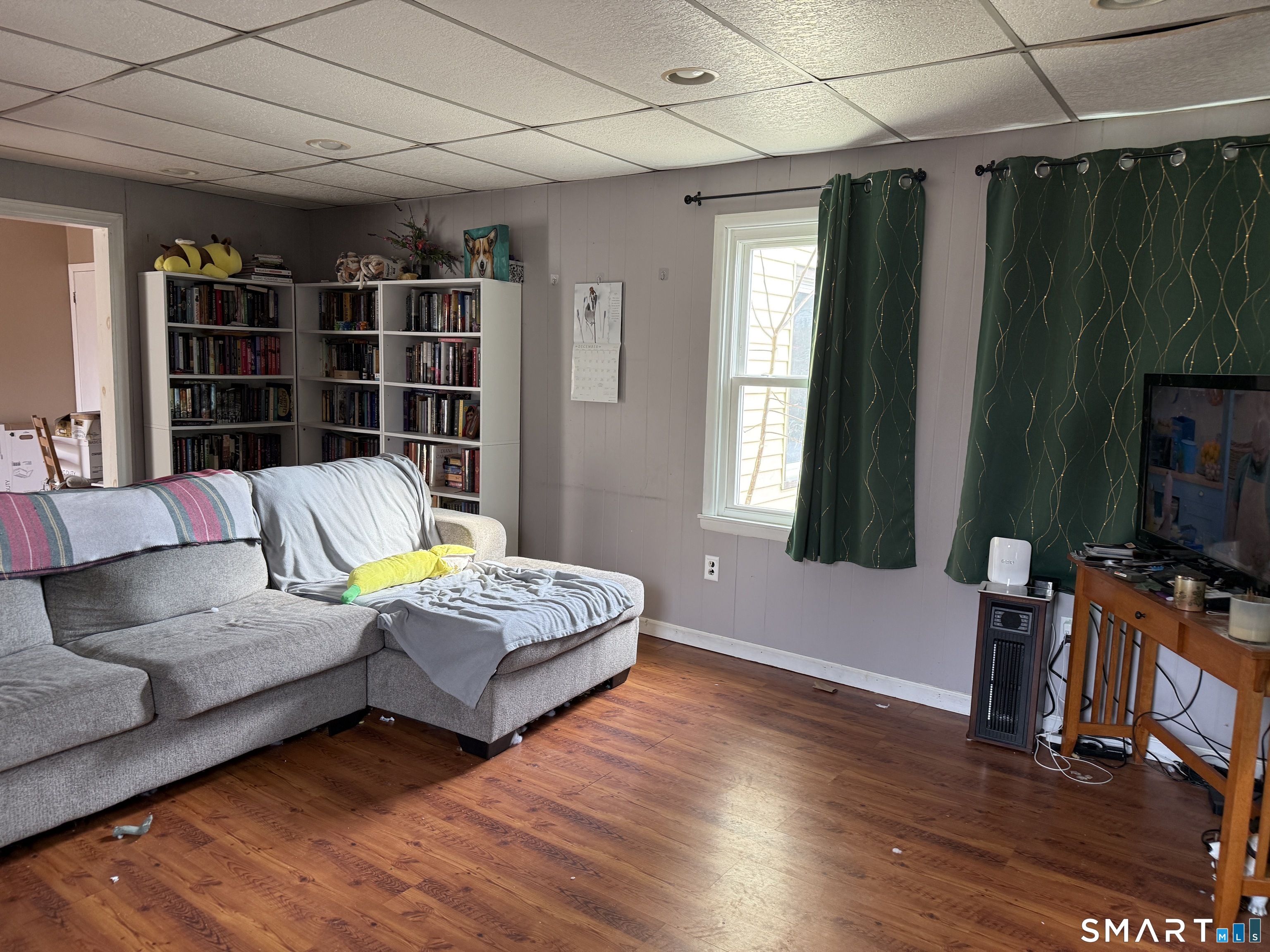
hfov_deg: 71.6
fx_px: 881
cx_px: 635
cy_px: 476
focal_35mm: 24
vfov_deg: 56.8
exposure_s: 1/106
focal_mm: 6.76
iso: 200
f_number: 1.78
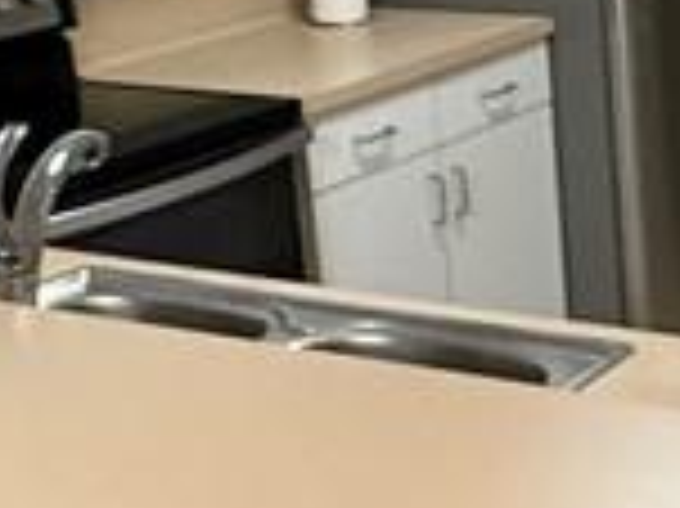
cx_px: 734
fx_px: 1865
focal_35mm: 95
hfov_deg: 19.8
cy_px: 148
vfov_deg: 15.5
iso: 320
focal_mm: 2.22
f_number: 2.2
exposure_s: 1/60
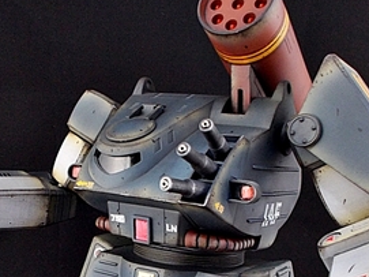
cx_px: 148
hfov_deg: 32.6
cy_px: 231
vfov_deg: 24.3
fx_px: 629
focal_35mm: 59
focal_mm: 5.3
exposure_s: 1/8
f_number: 3.4
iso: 200
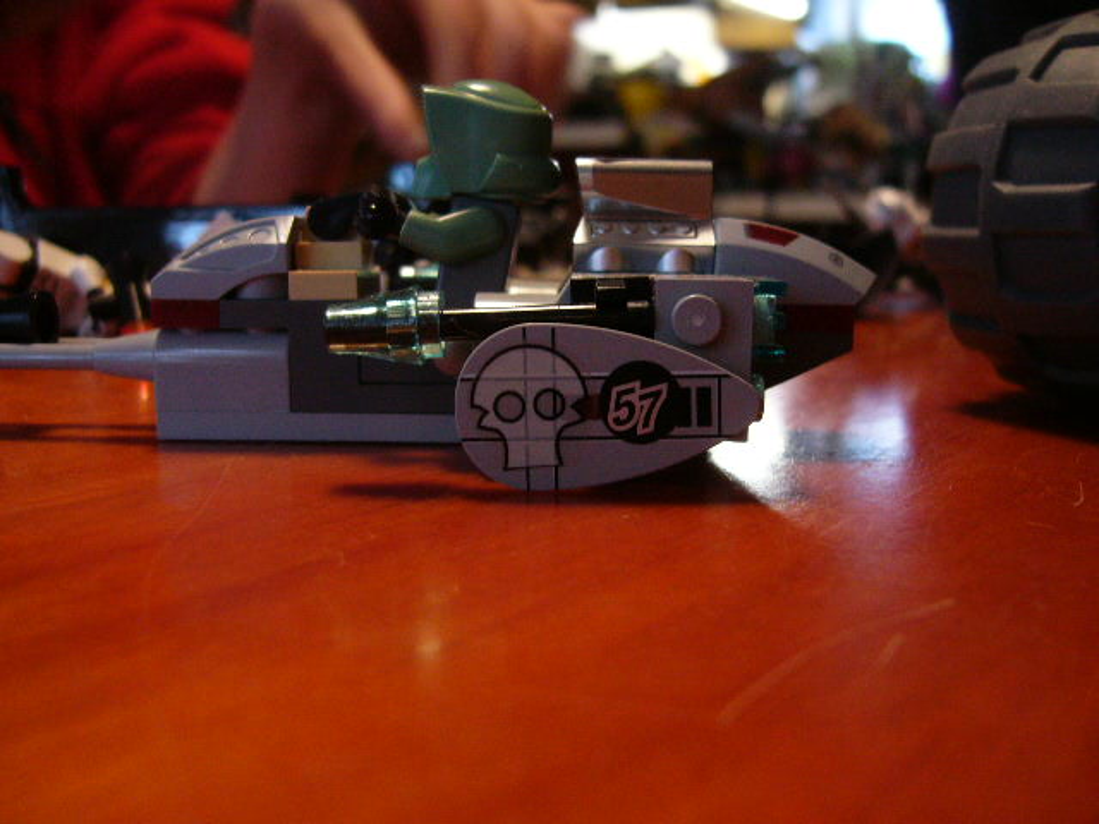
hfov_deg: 52.6
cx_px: 550
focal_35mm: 35
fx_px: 1111
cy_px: 412
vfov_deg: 40.7
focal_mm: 5.8
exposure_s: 1/8
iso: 200
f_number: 2.8
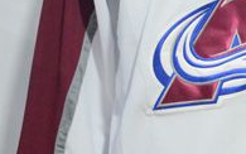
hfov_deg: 8.2
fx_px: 1677
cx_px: 387
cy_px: 44
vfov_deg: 5.3
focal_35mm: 250
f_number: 4.5
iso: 4000
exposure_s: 1/40
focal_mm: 40
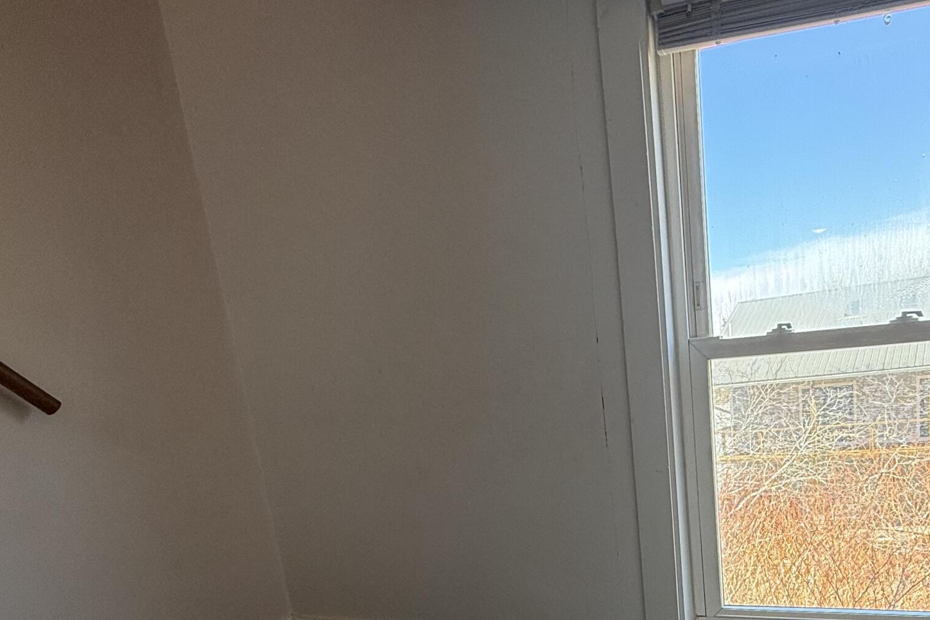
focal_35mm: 29
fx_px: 749
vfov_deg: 41.3
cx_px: 633
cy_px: 563
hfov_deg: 61.8
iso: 64
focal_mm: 2.22
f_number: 2.2
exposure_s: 1/132
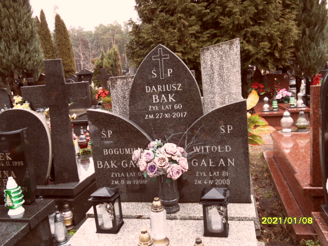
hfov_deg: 56.8
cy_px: 123
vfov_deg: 44.2
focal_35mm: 32
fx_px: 303
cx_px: 164
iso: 100
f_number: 3.4
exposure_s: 1/45
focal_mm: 5.3
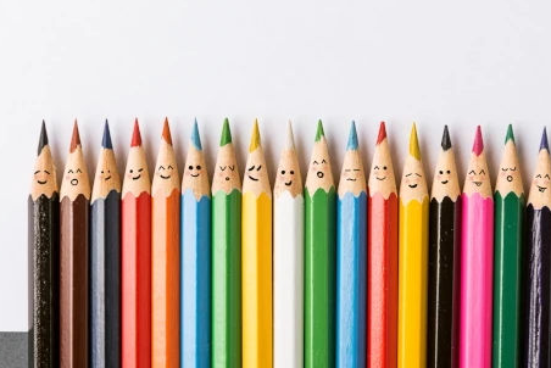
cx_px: 300
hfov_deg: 21.9
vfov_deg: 14.7
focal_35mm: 93
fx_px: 1424
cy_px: 174
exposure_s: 1/125
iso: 200
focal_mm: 70
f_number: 8
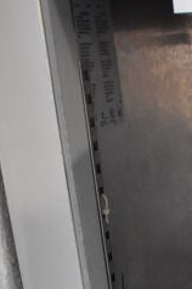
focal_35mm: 104
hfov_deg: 12.1
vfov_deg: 17.4
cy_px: 451
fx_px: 832
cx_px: 349
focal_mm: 18
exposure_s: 1/125
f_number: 3.5
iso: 4000
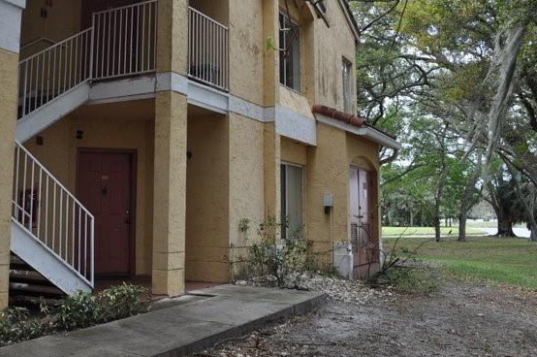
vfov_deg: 33.9
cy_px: 133
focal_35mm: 39
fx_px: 581
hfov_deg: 48.8
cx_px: 180
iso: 200
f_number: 6.3
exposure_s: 1/160
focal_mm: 18
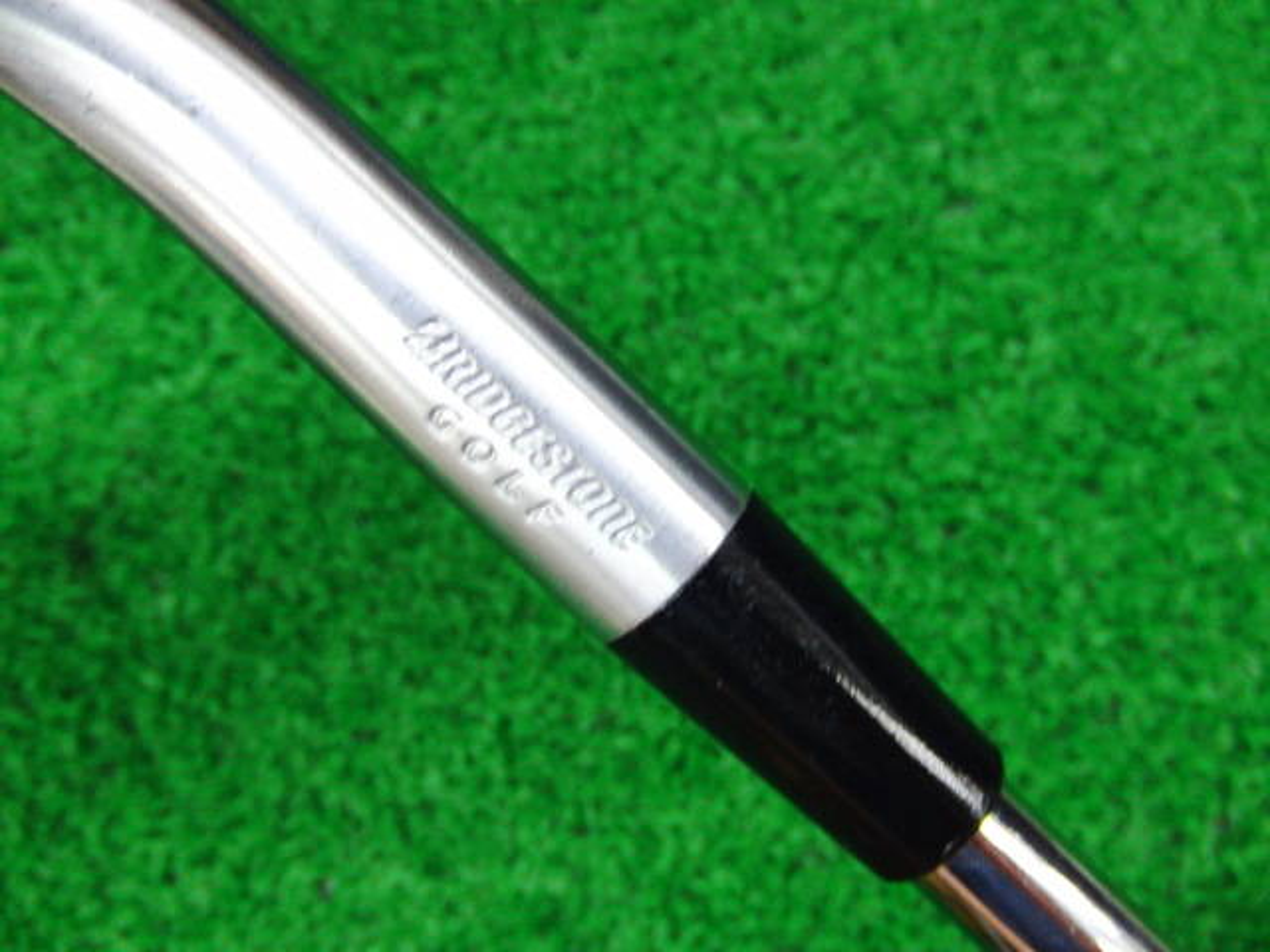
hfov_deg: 50.1
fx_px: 1357
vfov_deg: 38.7
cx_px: 635
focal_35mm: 37
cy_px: 476
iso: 400
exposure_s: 1/30
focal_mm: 6.42
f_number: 3.6
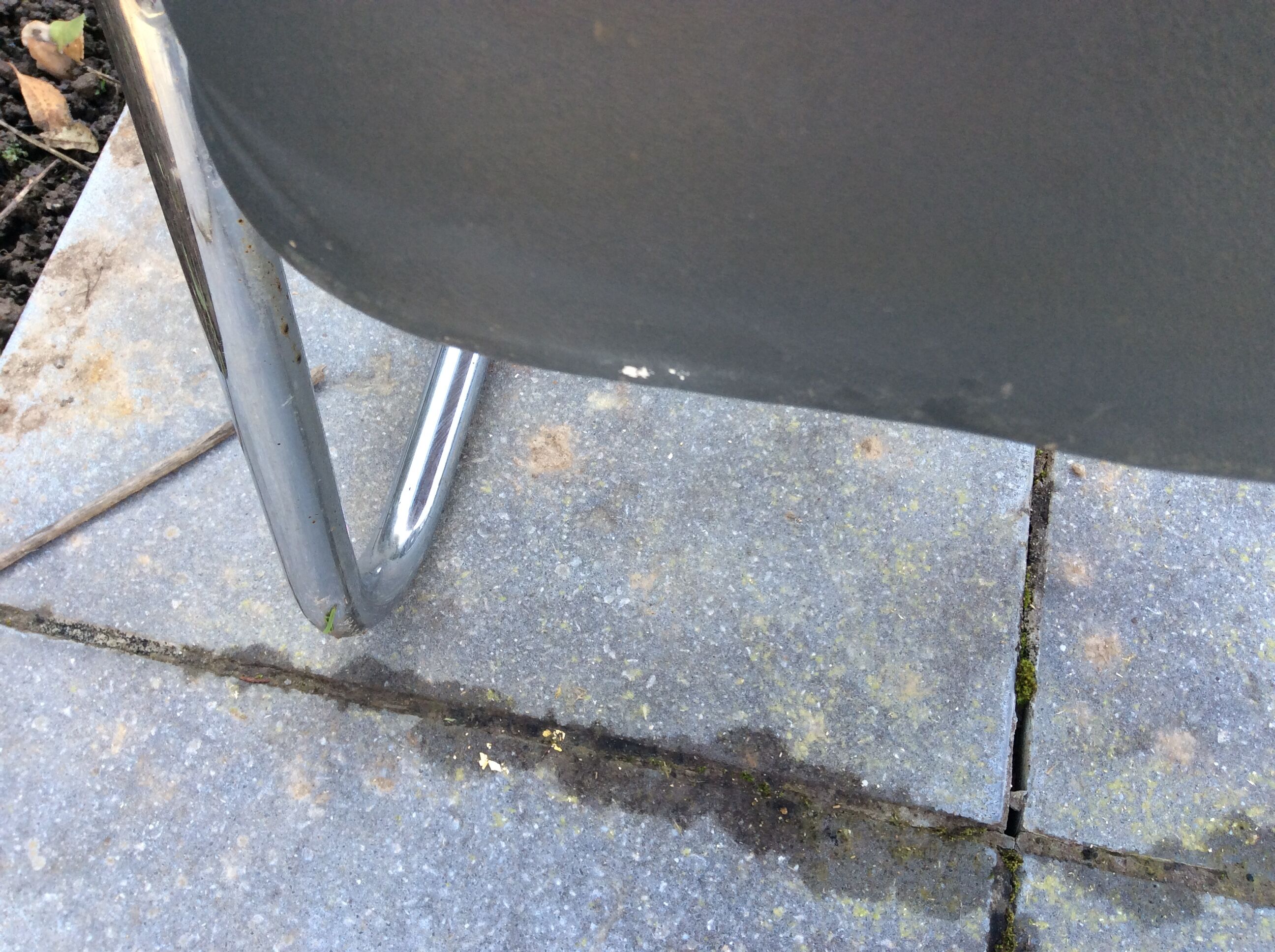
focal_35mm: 32
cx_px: 638
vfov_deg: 44.1
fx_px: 1177
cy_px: 476
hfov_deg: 56.9
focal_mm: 3.3
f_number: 2.4
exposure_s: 1/120
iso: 32
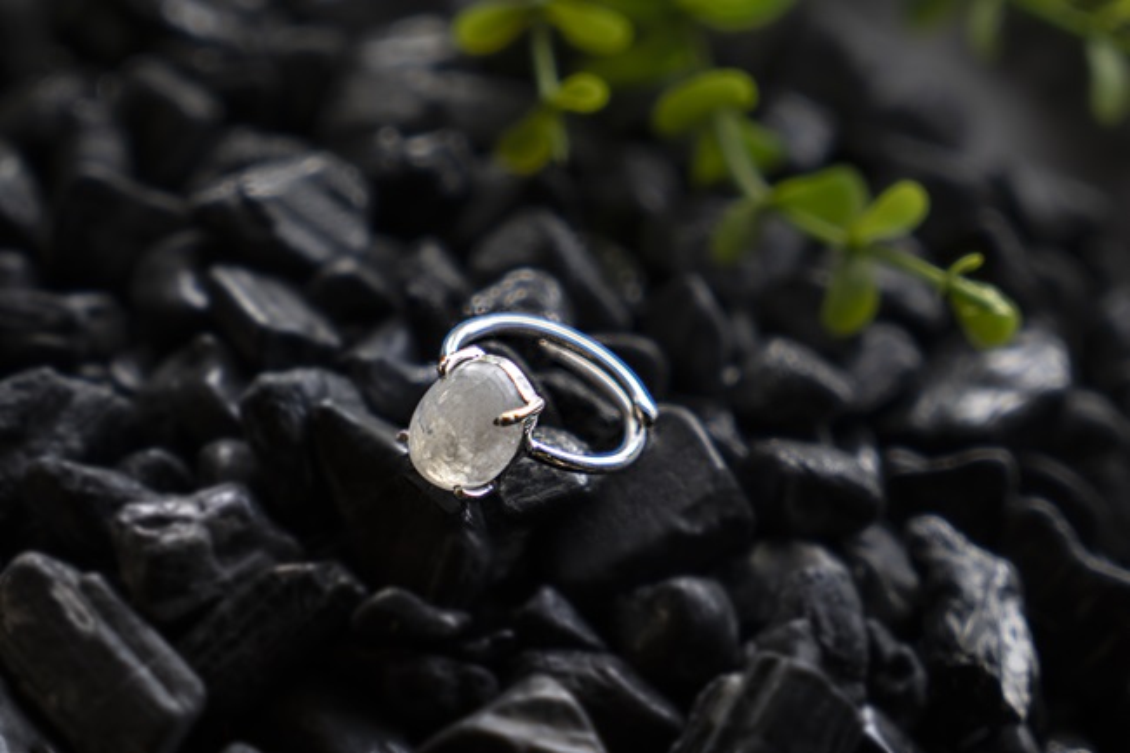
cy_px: 376
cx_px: 565
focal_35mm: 70
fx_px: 2197
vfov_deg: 19.4
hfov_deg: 28.9
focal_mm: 70
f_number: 4
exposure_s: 1/400
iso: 400
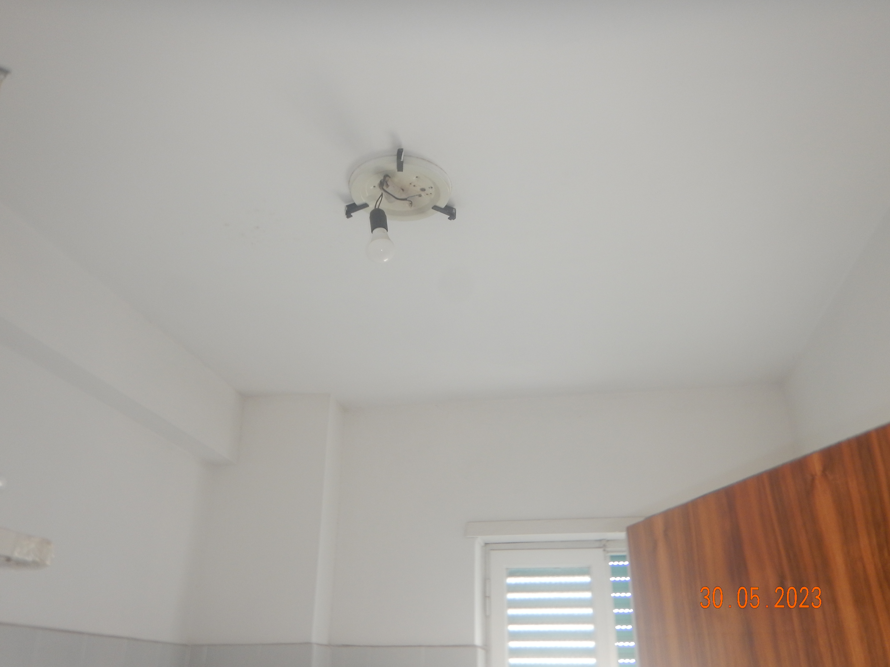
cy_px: 334
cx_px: 445
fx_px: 746
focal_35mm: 29
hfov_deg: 61.7
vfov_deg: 48.2
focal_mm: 5.1
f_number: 2.8
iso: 125
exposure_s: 1/40
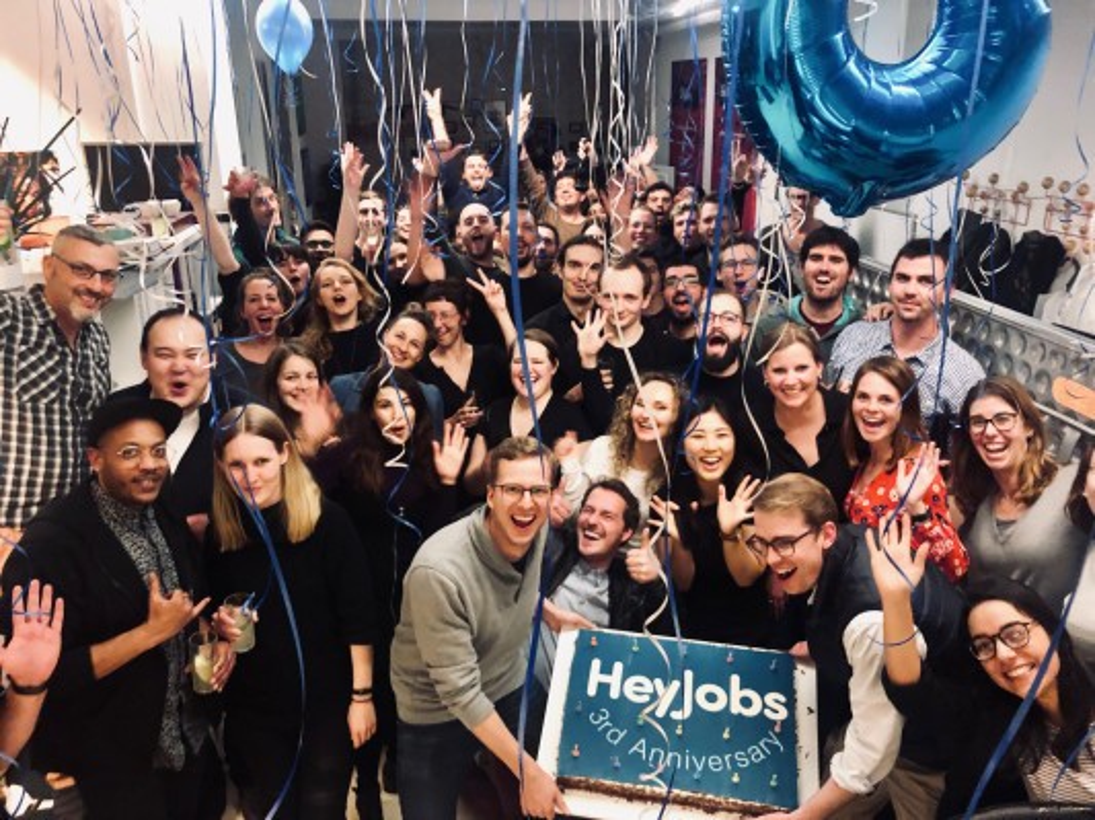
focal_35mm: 28
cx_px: 548
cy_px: 410
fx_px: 885
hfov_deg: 63.5
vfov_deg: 49.7
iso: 160
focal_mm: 4
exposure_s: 1/4
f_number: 1.8
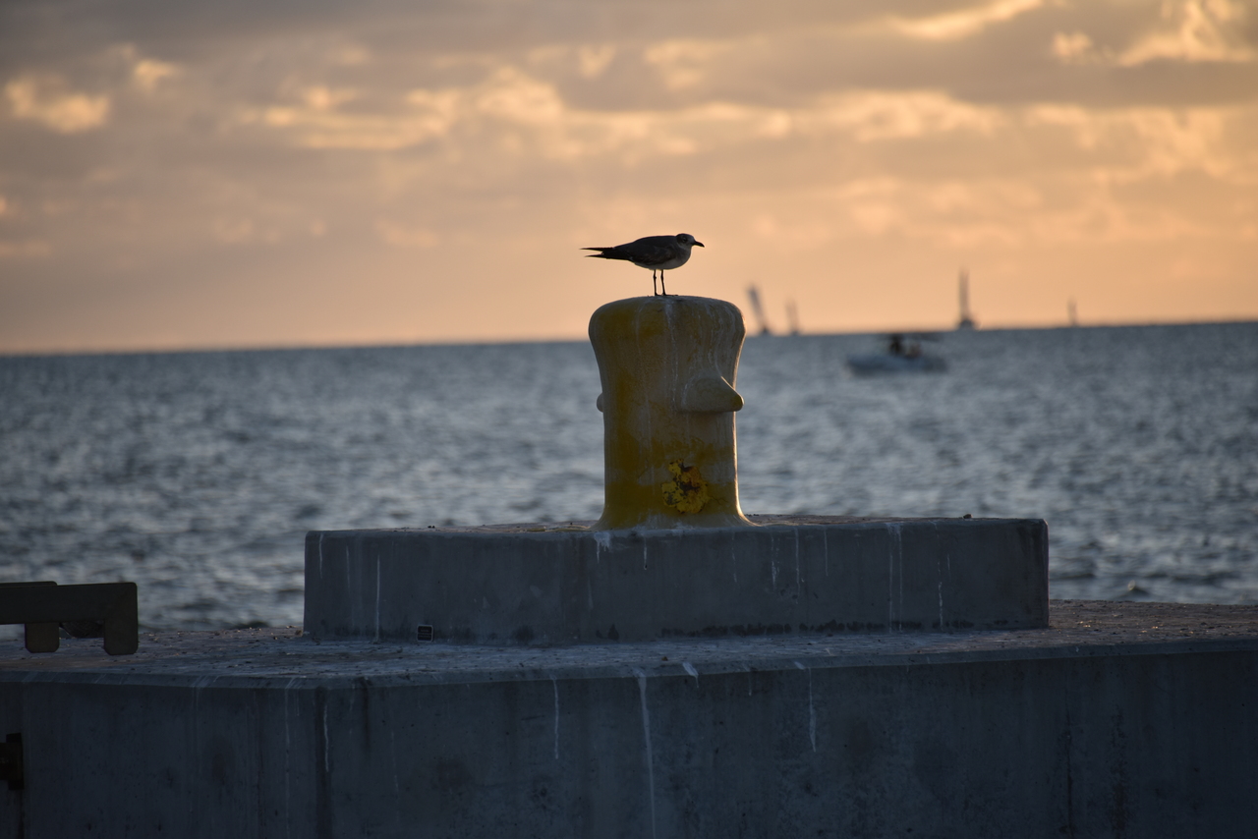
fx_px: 10485
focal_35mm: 300
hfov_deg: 6.9
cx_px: 629
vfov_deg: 4.6
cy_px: 420
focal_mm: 300
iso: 250
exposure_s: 1/640
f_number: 5.6
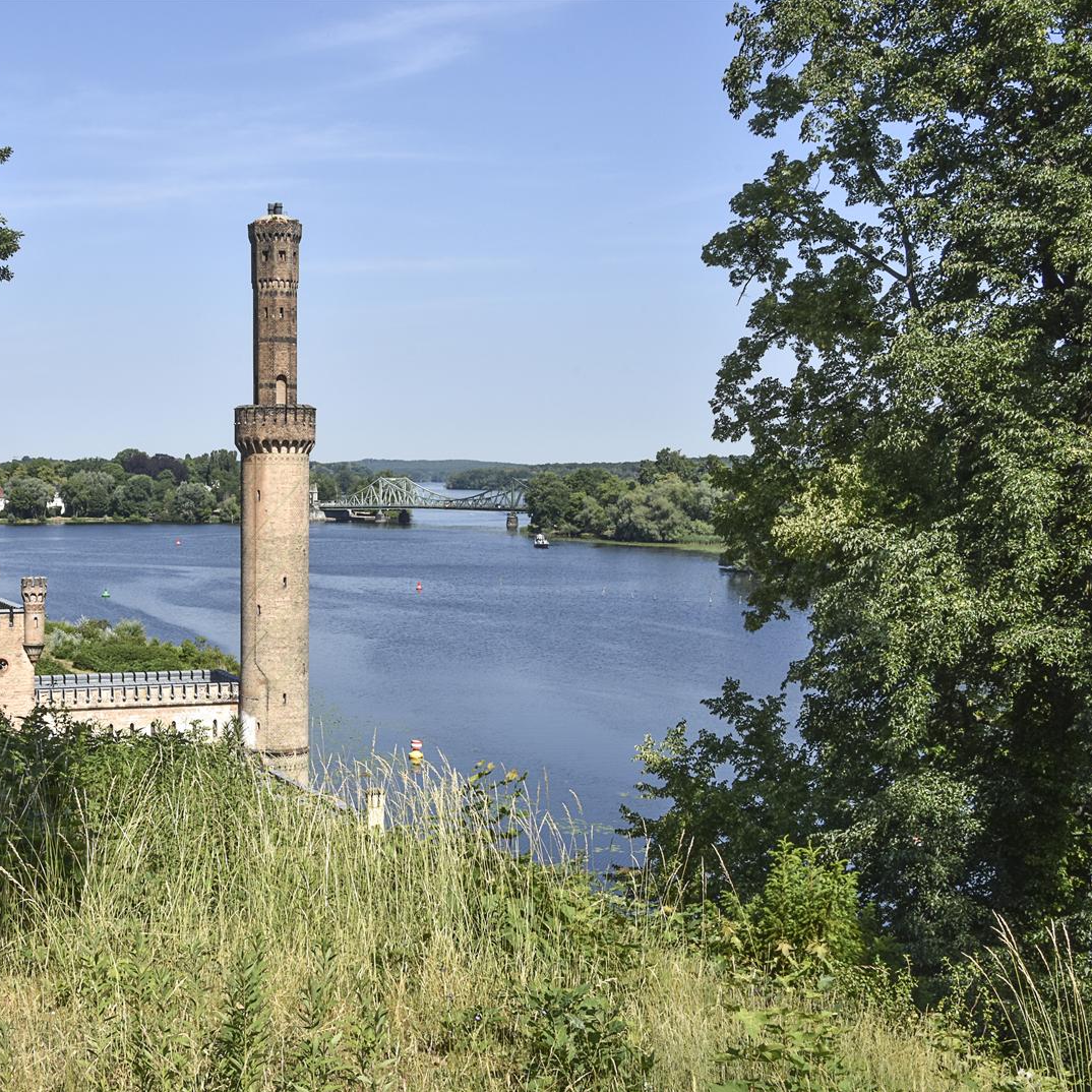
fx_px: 1785
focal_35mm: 50
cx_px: 287
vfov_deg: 34.0
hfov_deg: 33.4
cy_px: 545
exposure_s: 1/100
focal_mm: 26
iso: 200
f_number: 18
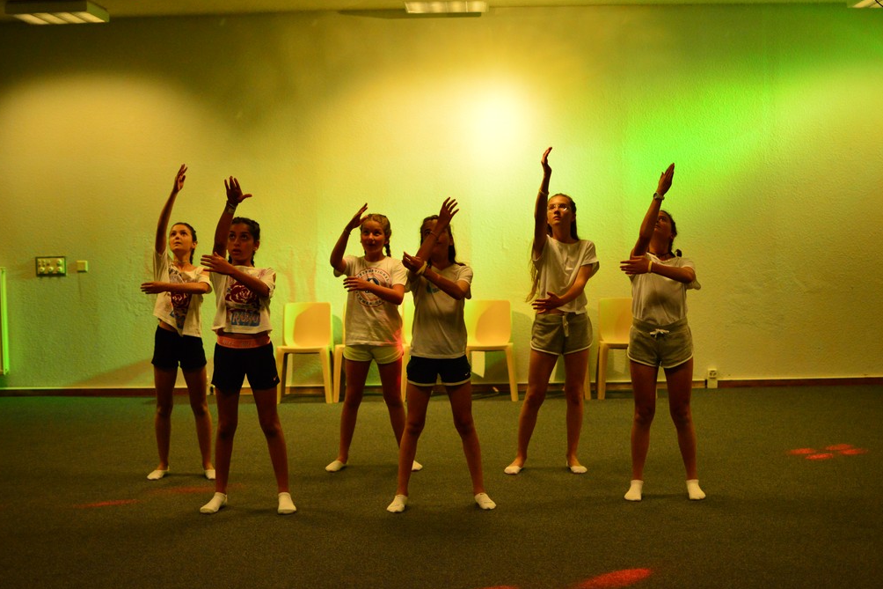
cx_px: 439
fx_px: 1312
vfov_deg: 25.3
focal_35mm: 54
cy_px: 292
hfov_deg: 37.2
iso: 1600
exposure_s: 1/200
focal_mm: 35
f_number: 1.8
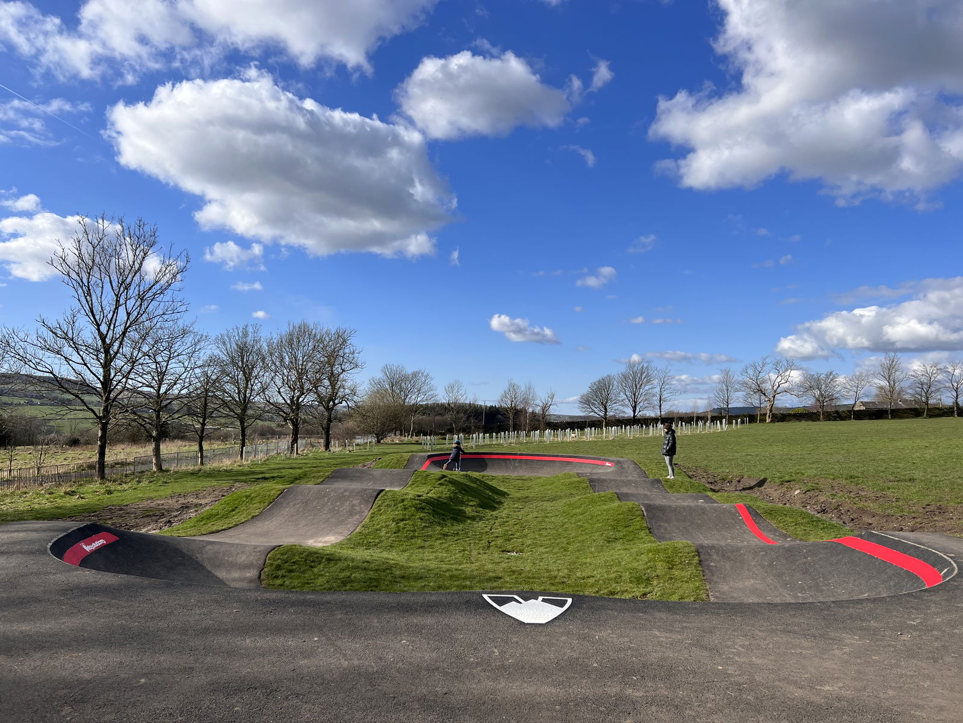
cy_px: 362
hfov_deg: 67.3
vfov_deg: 53.1
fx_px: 723
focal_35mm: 26
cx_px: 482
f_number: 1.5
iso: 50
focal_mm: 5.7
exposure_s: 1/4831
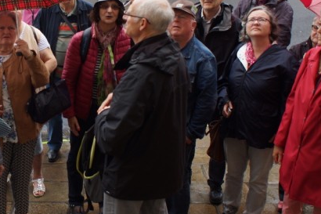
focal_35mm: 75
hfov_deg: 26.5
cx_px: 65
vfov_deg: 18.1
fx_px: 668
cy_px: 72
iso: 100
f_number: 4
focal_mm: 20
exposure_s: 1/160
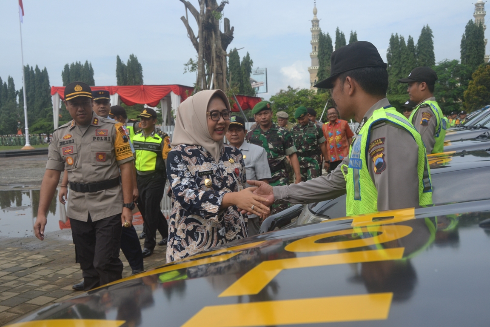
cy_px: 164
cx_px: 245
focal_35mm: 36
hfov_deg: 53.1
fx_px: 490
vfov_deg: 36.9
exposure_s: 1/1250
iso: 400
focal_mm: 24
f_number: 5.6
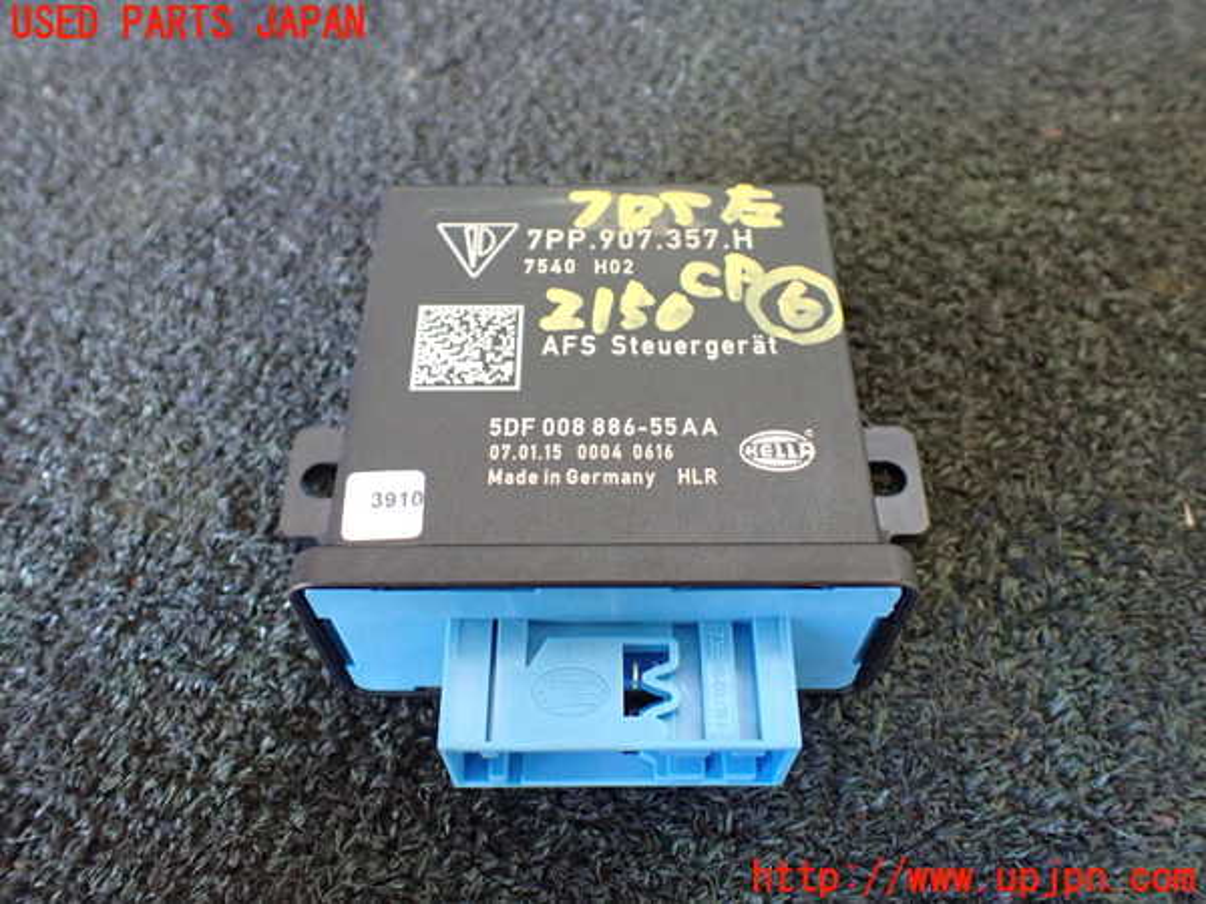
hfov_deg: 60.0
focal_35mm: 30
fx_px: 1045
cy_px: 452
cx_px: 603
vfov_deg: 46.8
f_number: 2.3
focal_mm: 5.4
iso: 800
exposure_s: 1/60
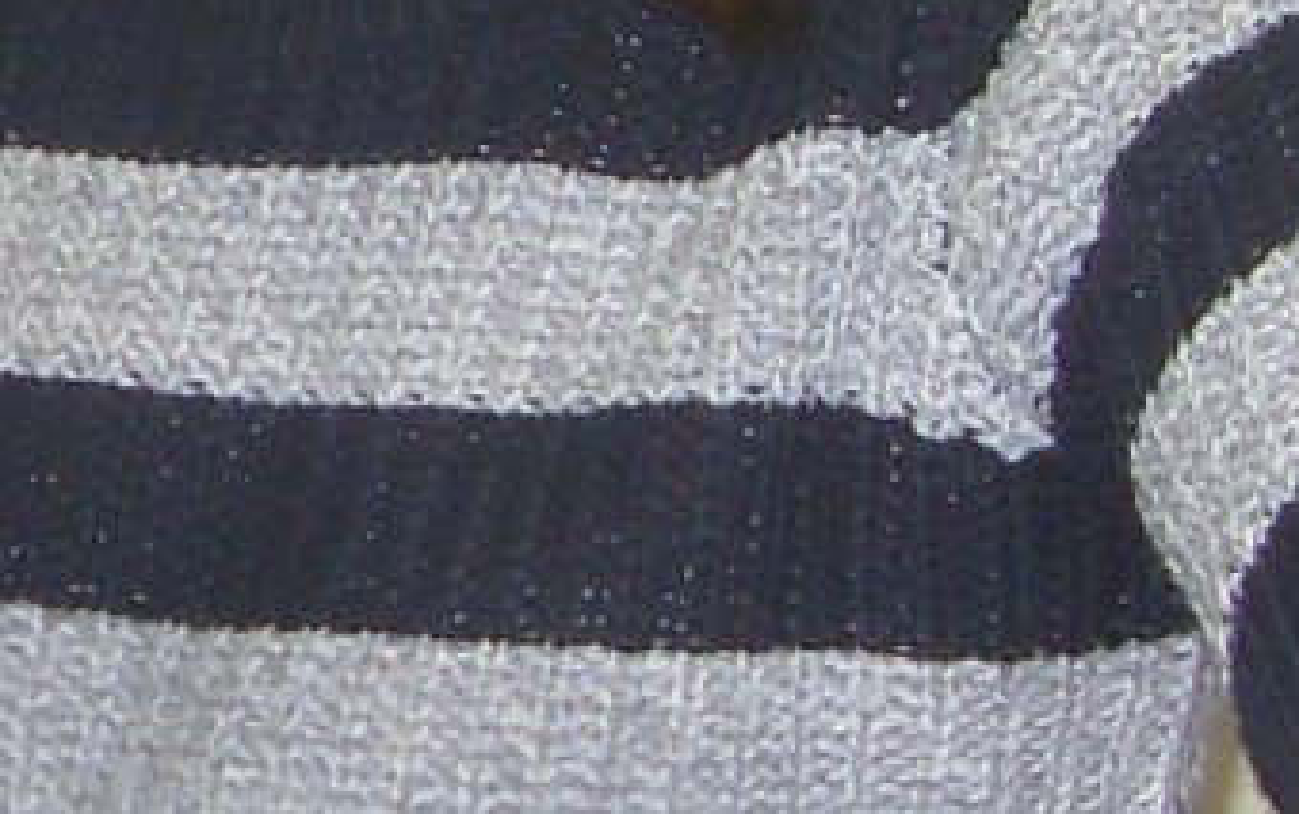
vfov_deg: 5.6
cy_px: 84
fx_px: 8360
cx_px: 489
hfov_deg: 8.9
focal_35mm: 236
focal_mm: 6.3
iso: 100
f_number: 2.8
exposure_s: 1/45
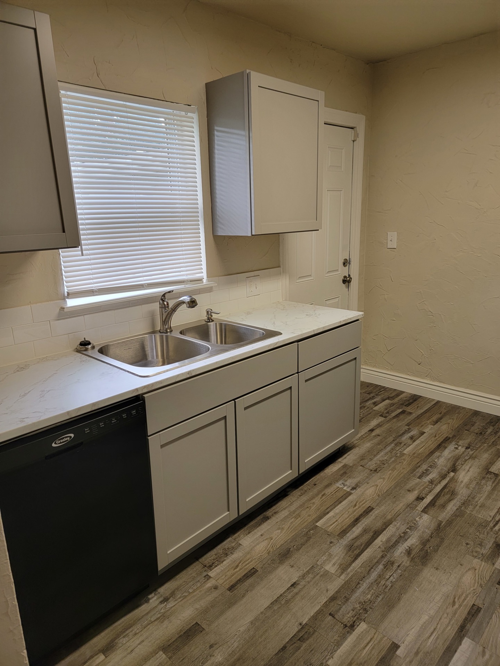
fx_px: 462
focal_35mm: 24
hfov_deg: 56.8
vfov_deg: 71.6
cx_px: 250
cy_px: 333
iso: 125
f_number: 1.8
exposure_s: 1/119
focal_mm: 6.7
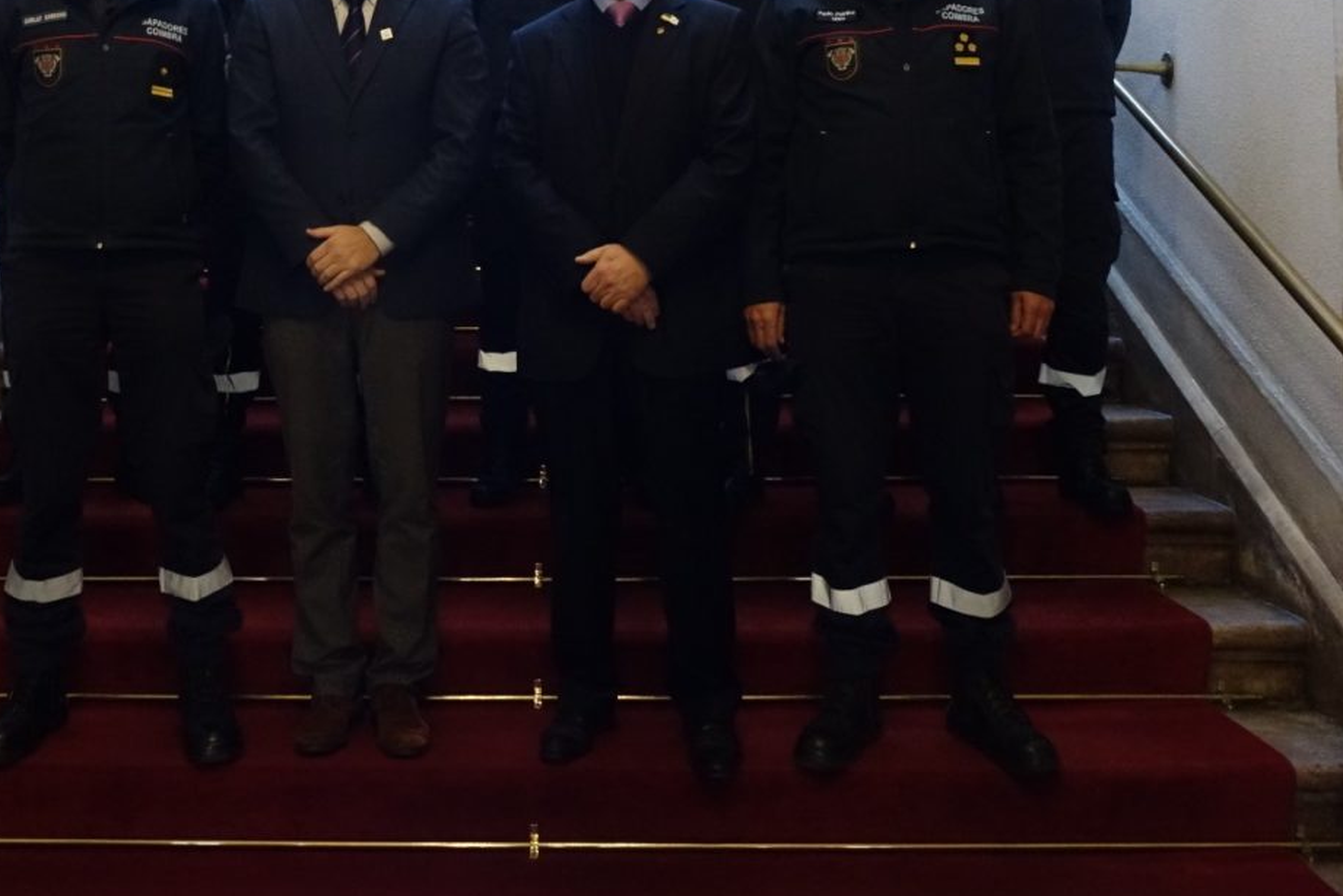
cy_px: 182
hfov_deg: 44.1
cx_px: 495
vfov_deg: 29.8
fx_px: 1642
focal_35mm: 44
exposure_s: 1/125
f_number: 2.8
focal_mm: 9.28
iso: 1600
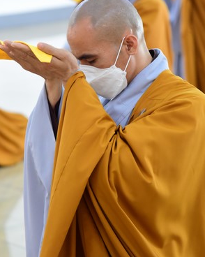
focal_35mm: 199
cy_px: 82
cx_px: 93
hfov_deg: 7.8
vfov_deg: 9.7
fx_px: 1510
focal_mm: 120
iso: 4000
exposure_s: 1/125
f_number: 4.5
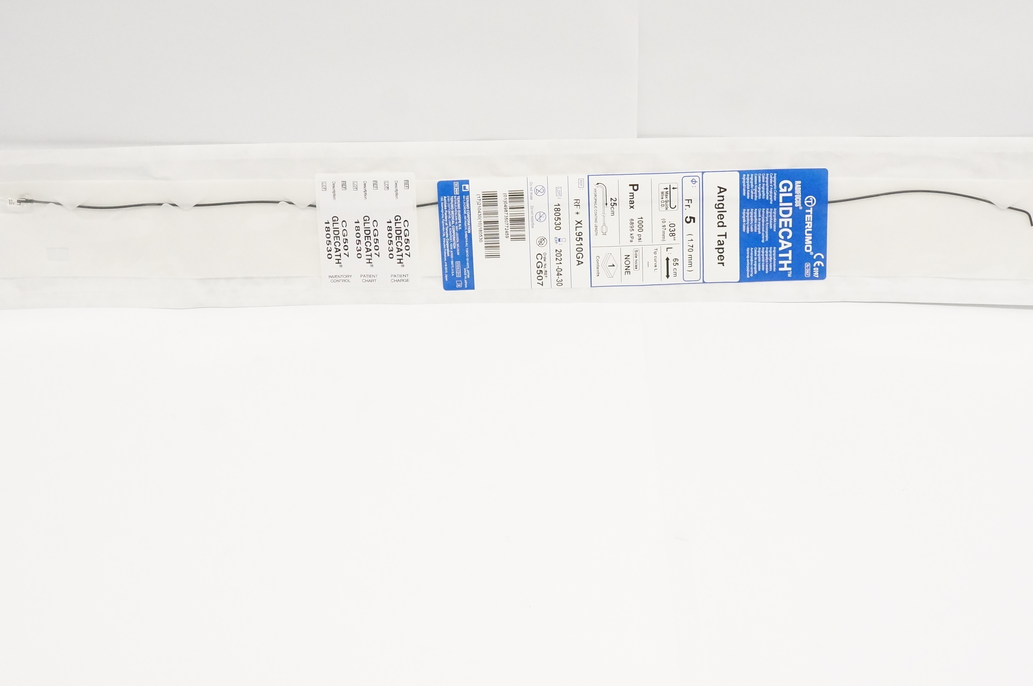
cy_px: 238
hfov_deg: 39.6
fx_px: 1433
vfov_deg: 26.8
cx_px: 529
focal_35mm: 50
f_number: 8
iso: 3200
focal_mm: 24
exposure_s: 1/320
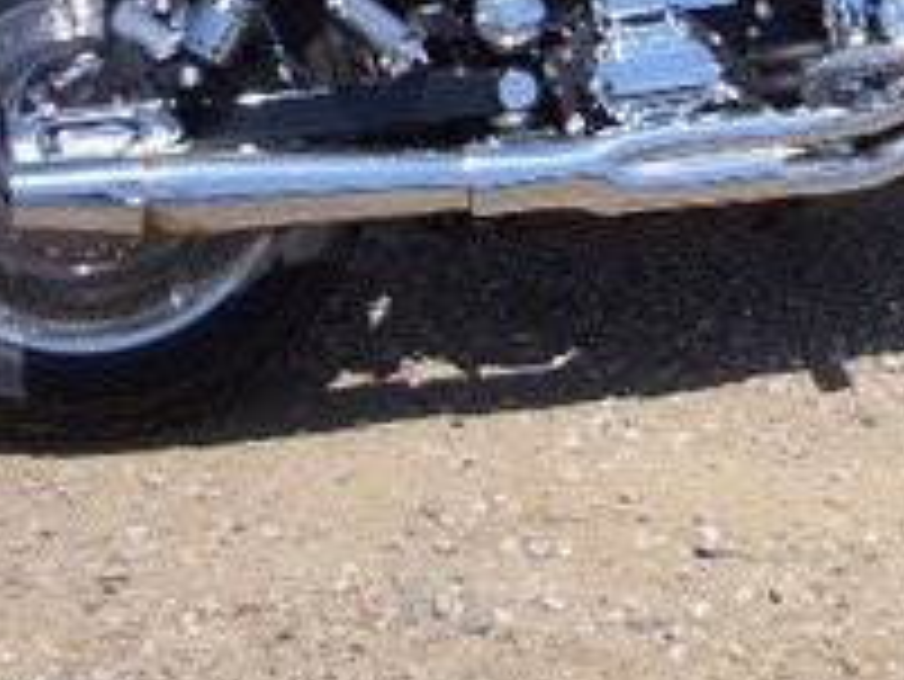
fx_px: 2273
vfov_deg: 16.4
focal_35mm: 87
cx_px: 760
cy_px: -101
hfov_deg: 22.1
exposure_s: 1/400
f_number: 4.3
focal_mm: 5.8
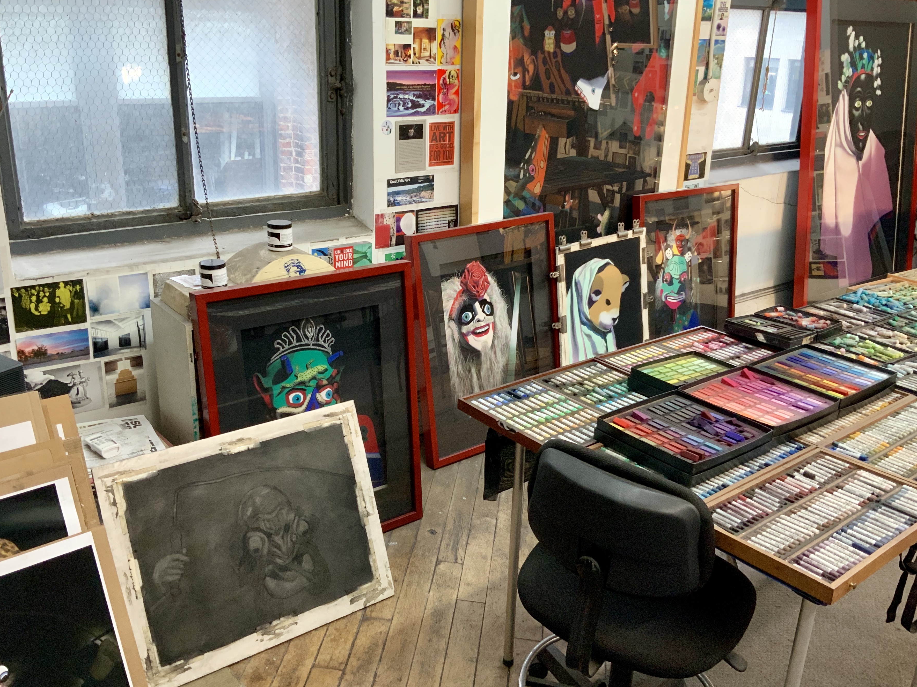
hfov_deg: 55.3
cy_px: 342
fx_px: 874
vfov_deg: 42.9
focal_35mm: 33
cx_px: 436
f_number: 1.8
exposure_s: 1/60
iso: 125
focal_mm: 3
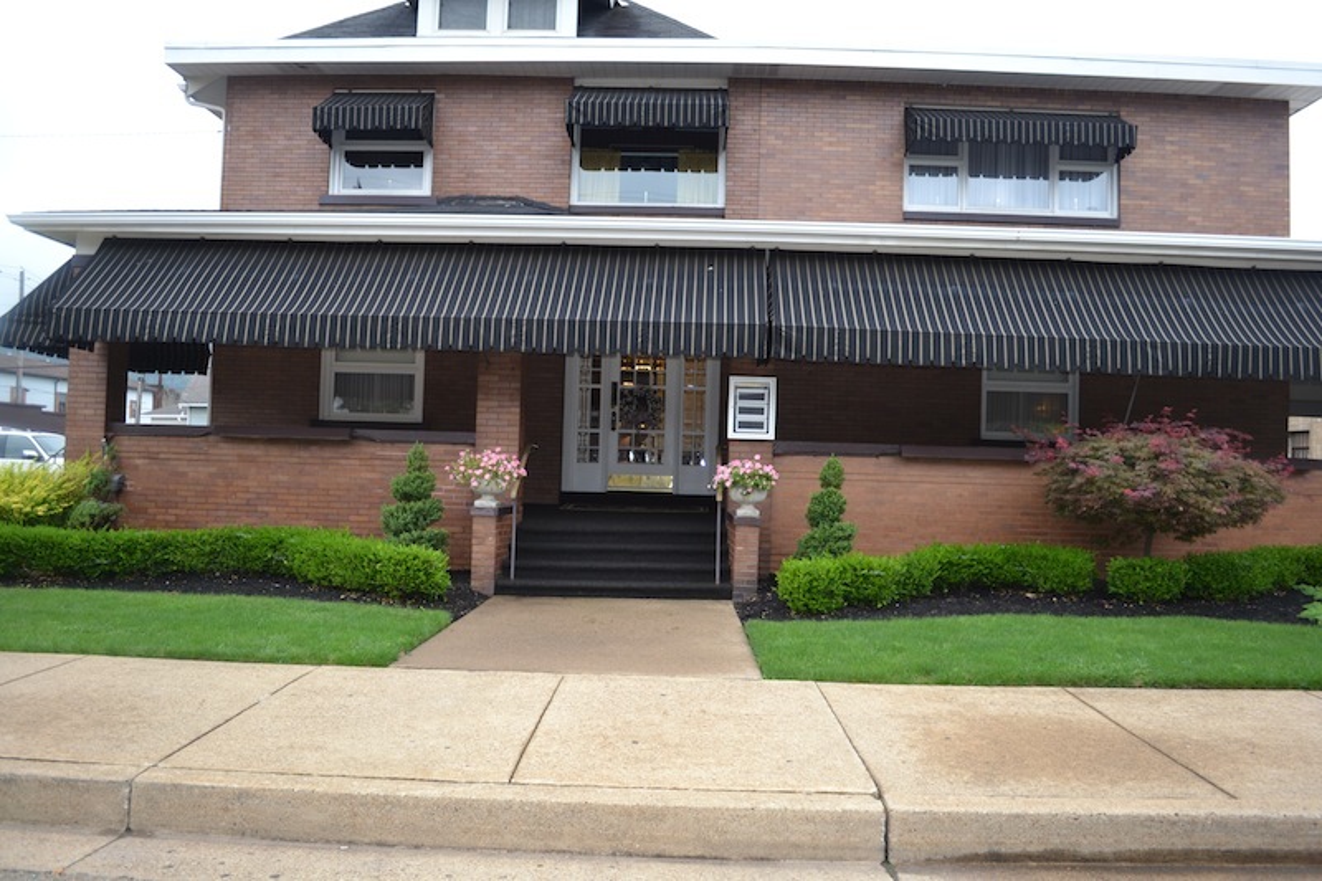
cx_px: 661
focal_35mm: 27
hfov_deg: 67.4
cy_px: 440
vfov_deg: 47.9
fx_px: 991
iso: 100
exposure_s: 1/125
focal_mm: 18
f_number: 4
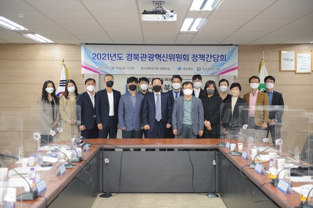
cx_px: 156
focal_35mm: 50
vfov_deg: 27.0
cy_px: 104
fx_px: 434
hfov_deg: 39.6
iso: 640
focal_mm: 50
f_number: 2.8
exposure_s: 1/125
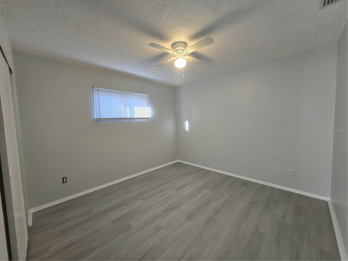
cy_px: 130
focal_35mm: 13
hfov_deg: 106.2
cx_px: 174
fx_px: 131
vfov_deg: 89.9
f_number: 2.2
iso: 200
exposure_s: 1/60
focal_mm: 1.7
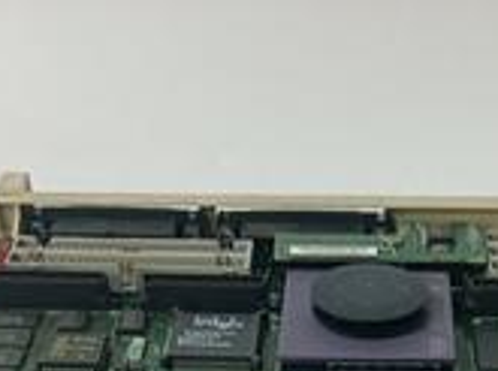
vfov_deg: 16.5
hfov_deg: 23.8
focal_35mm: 82
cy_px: 538
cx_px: 329
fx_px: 1177
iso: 808
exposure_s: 1/50
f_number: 1.9
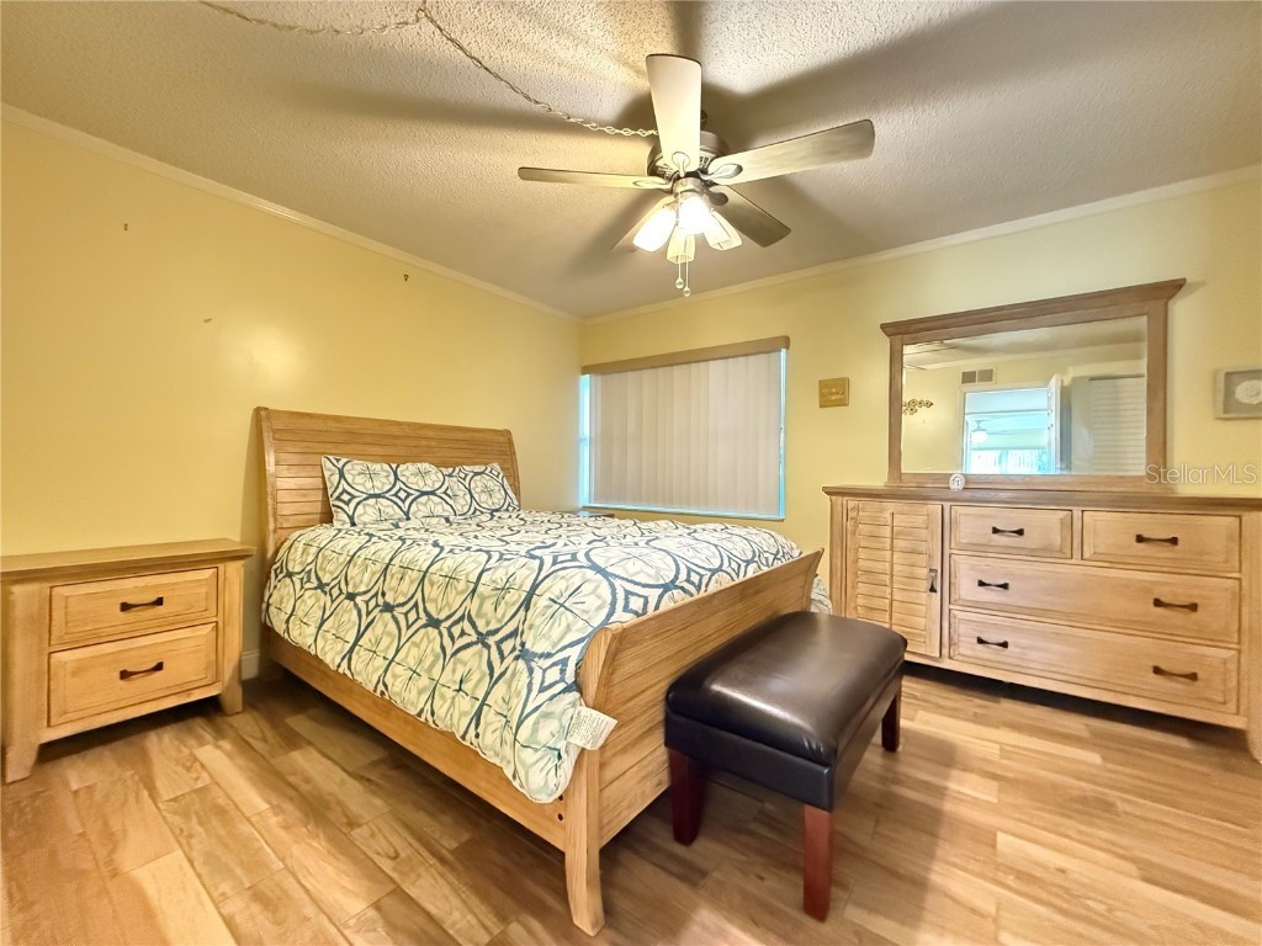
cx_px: 631
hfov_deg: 102.1
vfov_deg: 85.7
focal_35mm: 14
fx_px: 510
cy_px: 473
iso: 2500
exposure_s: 1/30
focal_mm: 2.22
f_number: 2.2
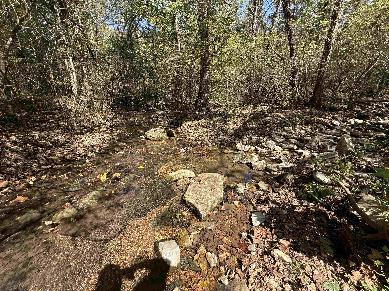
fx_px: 157
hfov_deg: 102.1
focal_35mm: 14
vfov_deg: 85.7
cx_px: 194
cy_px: 146
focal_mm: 2.22
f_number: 2.2
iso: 50
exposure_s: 1/424
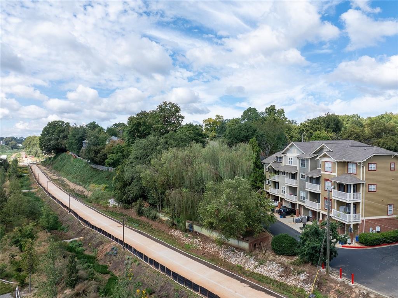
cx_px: 199
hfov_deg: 71.6
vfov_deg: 56.7
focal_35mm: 24
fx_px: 276
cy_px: 149
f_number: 2.8
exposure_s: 1/8000
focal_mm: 12.29
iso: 160
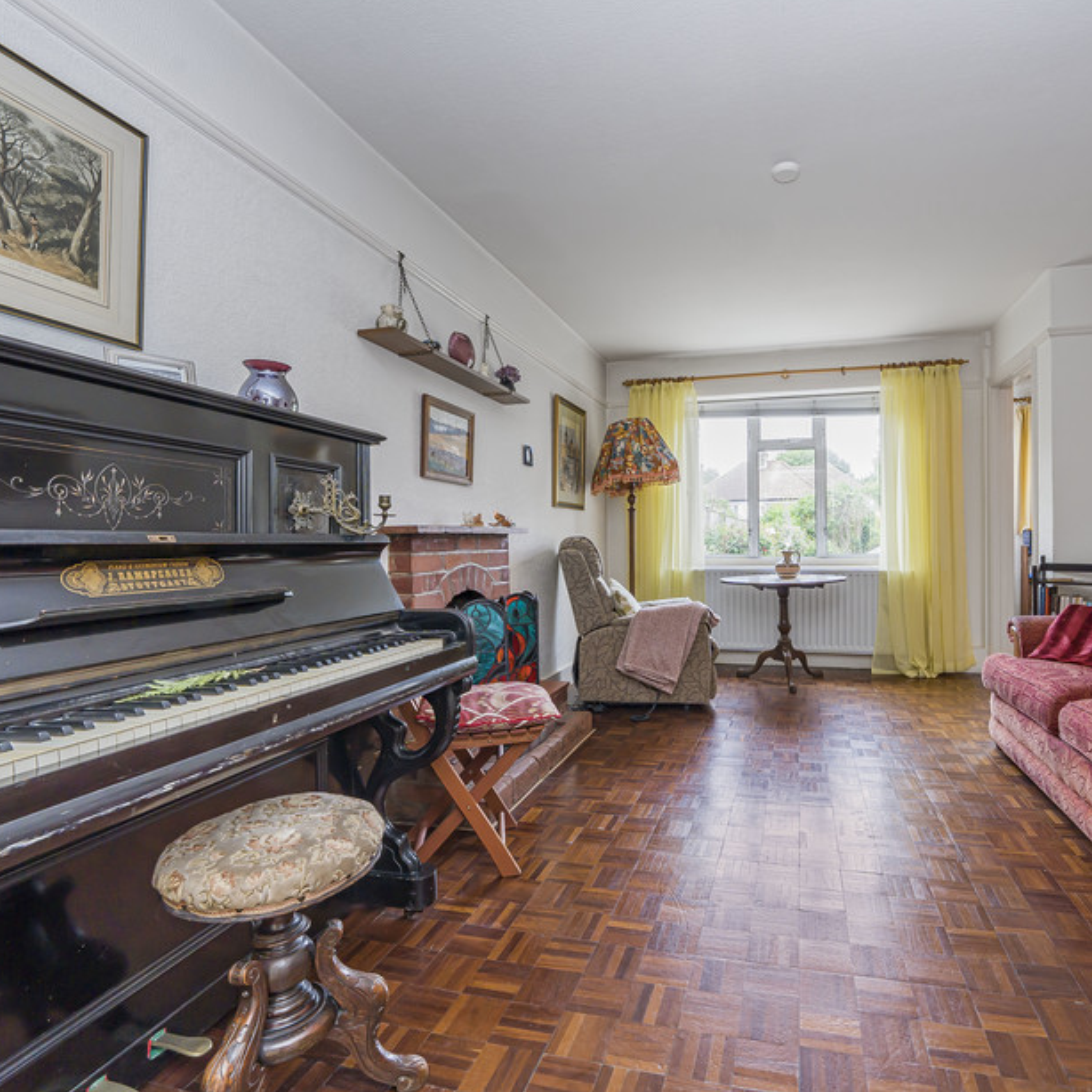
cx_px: 644
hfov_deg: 83.2
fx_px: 607
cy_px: 538
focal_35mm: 17
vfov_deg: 84.0
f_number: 9
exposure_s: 1/10
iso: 320
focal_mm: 12
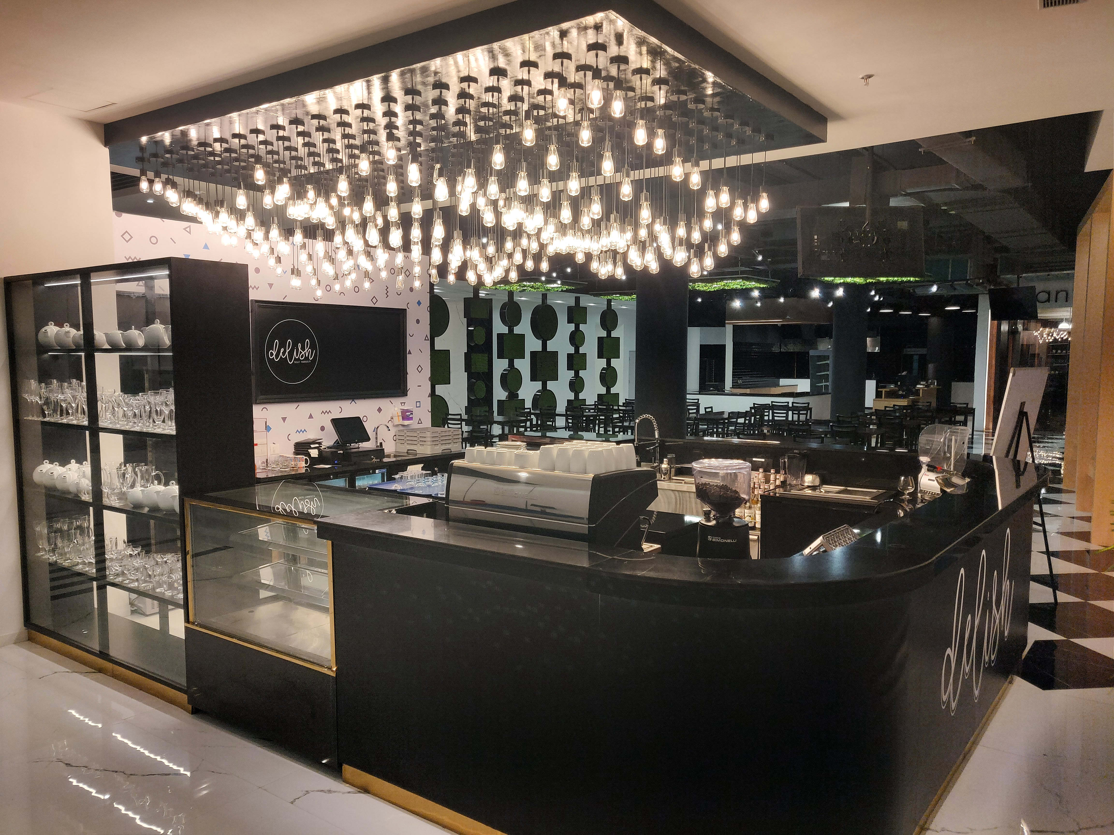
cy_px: 418
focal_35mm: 25
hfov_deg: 69.4
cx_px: 557
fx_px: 805
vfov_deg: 54.9
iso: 100
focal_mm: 4.25
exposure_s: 1/154
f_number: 1.7
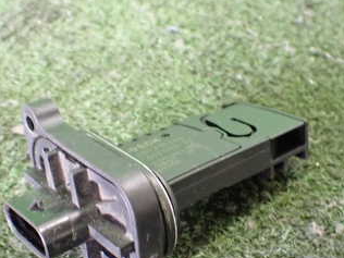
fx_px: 566
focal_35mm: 57
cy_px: 170
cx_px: 204
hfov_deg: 33.7
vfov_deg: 25.5
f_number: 2.3
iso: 800
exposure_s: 1/30
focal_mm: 5.4
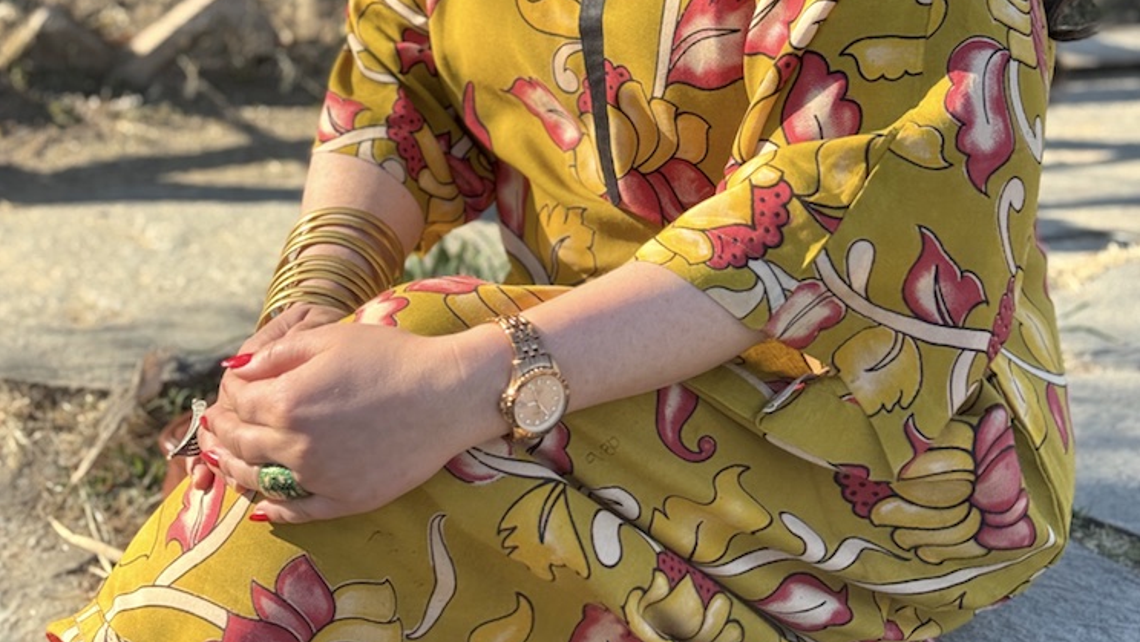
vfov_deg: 17.1
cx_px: 569
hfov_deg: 30.1
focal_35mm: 70
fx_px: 2117
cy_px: 104
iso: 64
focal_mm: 6.76
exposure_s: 1/1114
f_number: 1.78
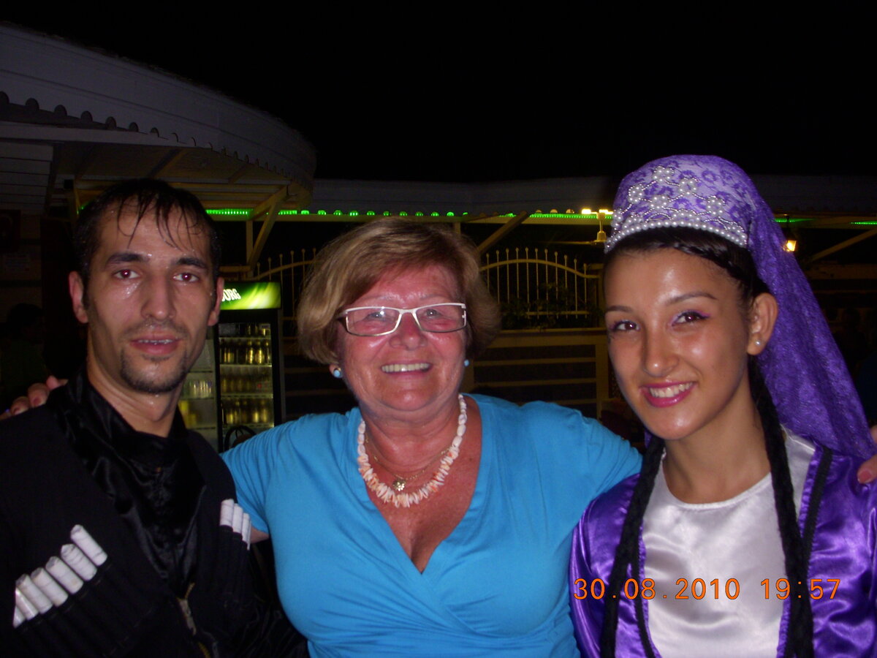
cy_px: 329
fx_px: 963
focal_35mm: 38
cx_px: 438
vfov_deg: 37.7
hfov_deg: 49.0
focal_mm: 6.3
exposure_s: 1/30
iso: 100
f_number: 3.3
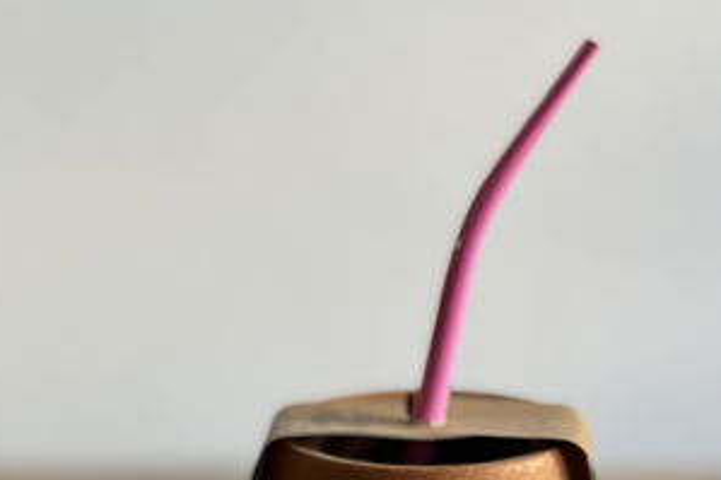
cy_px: 293
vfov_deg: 15.3
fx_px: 1781
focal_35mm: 89
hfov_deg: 22.9
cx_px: 427
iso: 64
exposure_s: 1/121
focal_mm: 6.86
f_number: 1.78
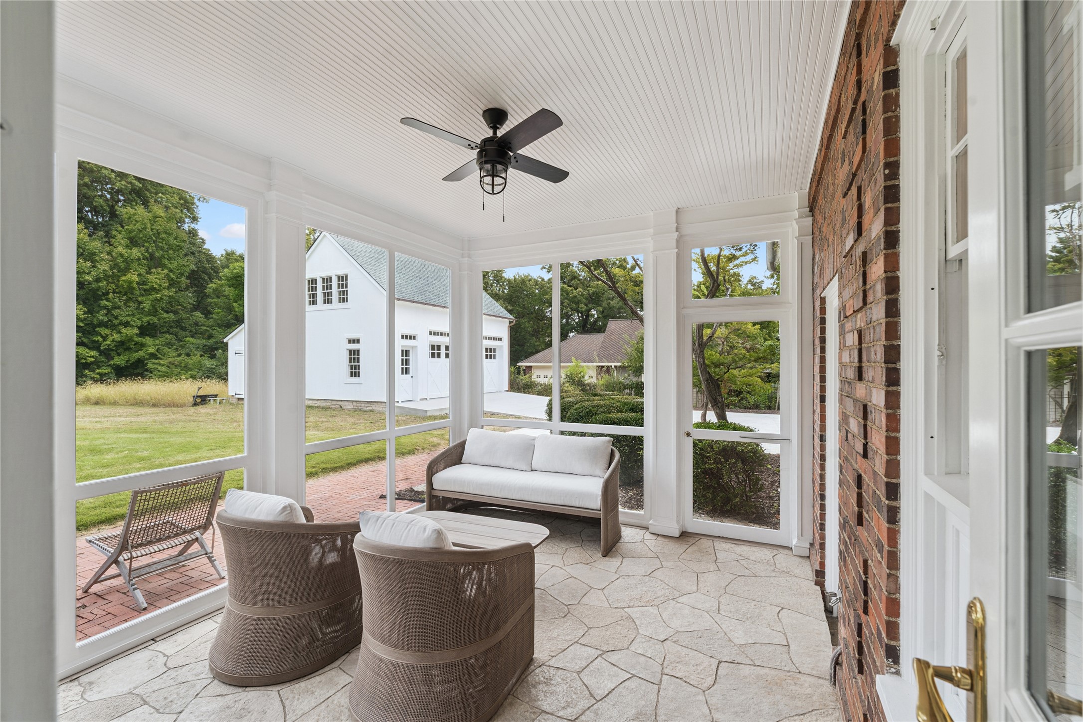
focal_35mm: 16
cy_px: 361
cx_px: 542
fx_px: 481
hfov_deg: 96.7
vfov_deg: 73.7
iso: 80
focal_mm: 16
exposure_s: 1/30
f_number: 9
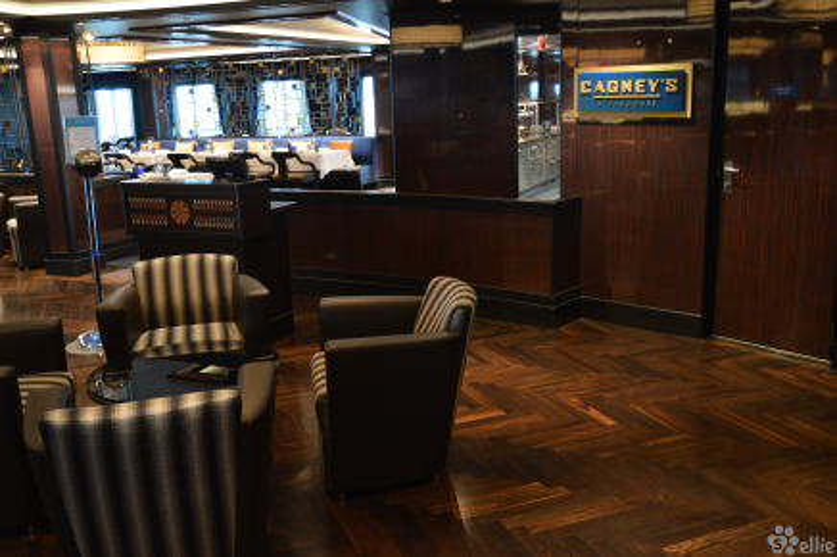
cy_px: 278
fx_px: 836
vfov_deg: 36.8
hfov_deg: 53.2
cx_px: 418
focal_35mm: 36
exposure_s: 1/6
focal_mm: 24
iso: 800
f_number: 3.8
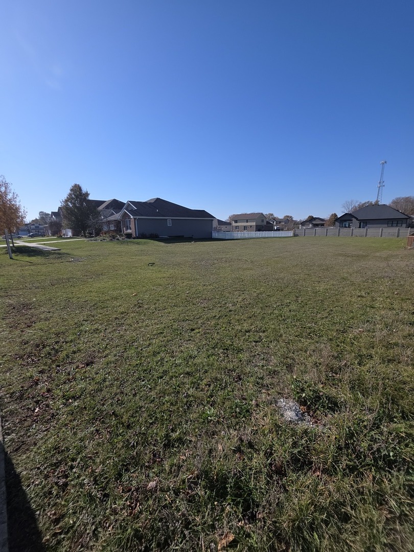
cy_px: 276
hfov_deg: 89.9
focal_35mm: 13
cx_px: 207
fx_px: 207
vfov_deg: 106.2
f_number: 1.9
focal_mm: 2.2
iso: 20
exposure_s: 1/1361
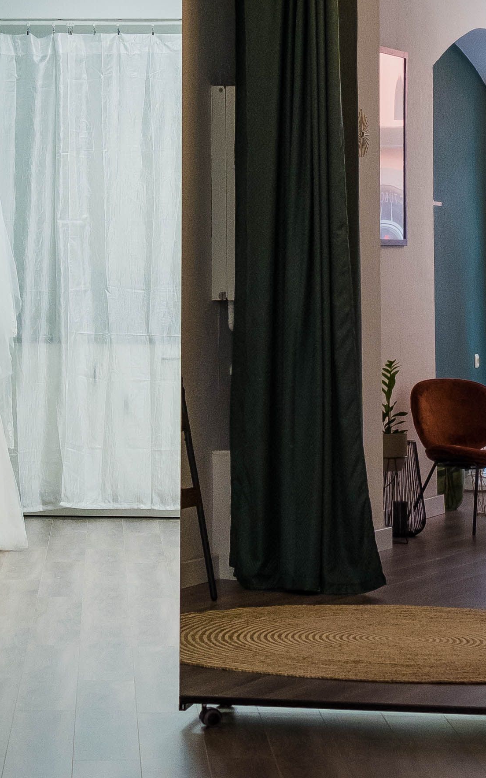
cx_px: 171
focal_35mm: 121
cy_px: 350
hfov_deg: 10.8
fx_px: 2564
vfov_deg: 17.2
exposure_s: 1/160
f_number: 4
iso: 1600
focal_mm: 35
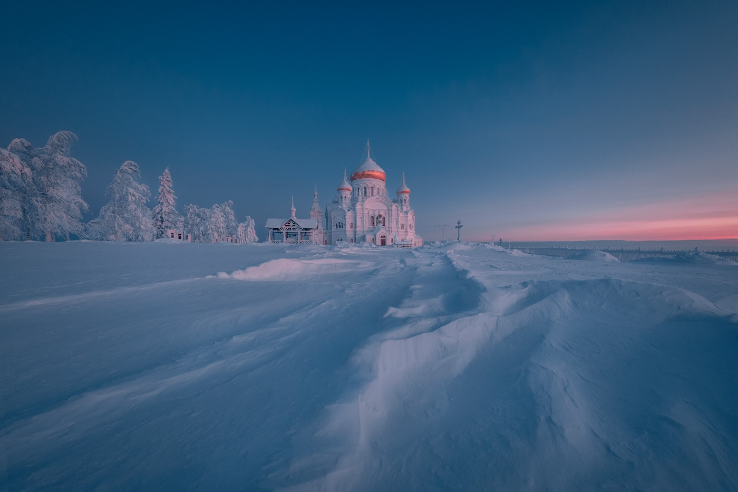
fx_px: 246
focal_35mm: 12
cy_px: 246
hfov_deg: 112.6
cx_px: 369
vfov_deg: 90.0
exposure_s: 1/17
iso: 400
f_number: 8
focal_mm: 8
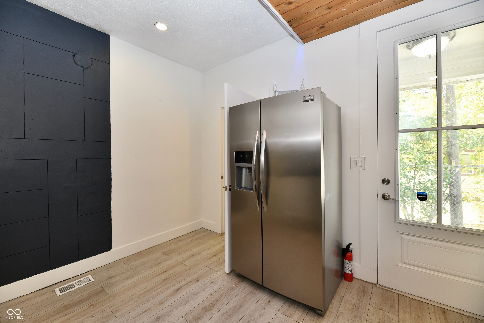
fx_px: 188
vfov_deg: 81.2
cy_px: 162
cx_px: 242
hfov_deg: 104.3
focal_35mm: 14
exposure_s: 1/80
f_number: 6.3
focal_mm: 14
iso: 640
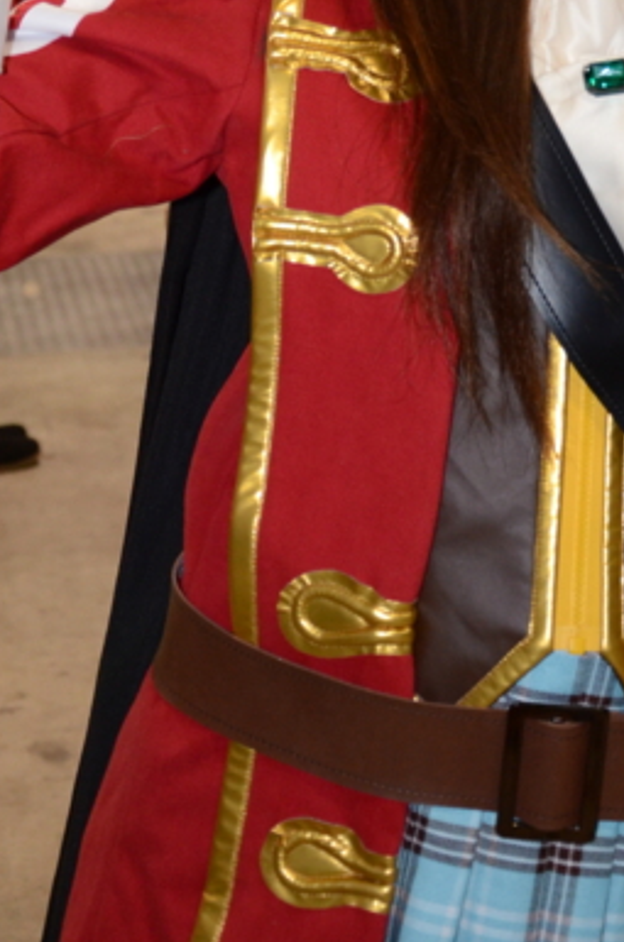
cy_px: -27
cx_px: 514
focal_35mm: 106
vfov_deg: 18.7
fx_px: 2768
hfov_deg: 12.8
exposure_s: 1/60
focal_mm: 34
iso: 1250
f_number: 4.2
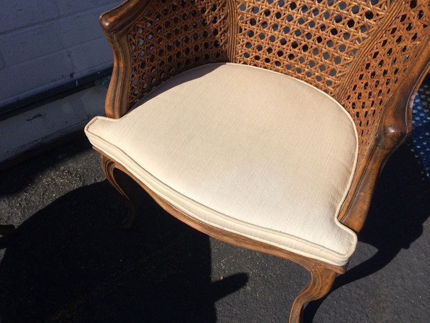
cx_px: 215
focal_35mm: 30
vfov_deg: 46.8
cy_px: 162
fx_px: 373
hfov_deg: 60.0
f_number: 2.2
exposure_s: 1/4566
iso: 40
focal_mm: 4.12
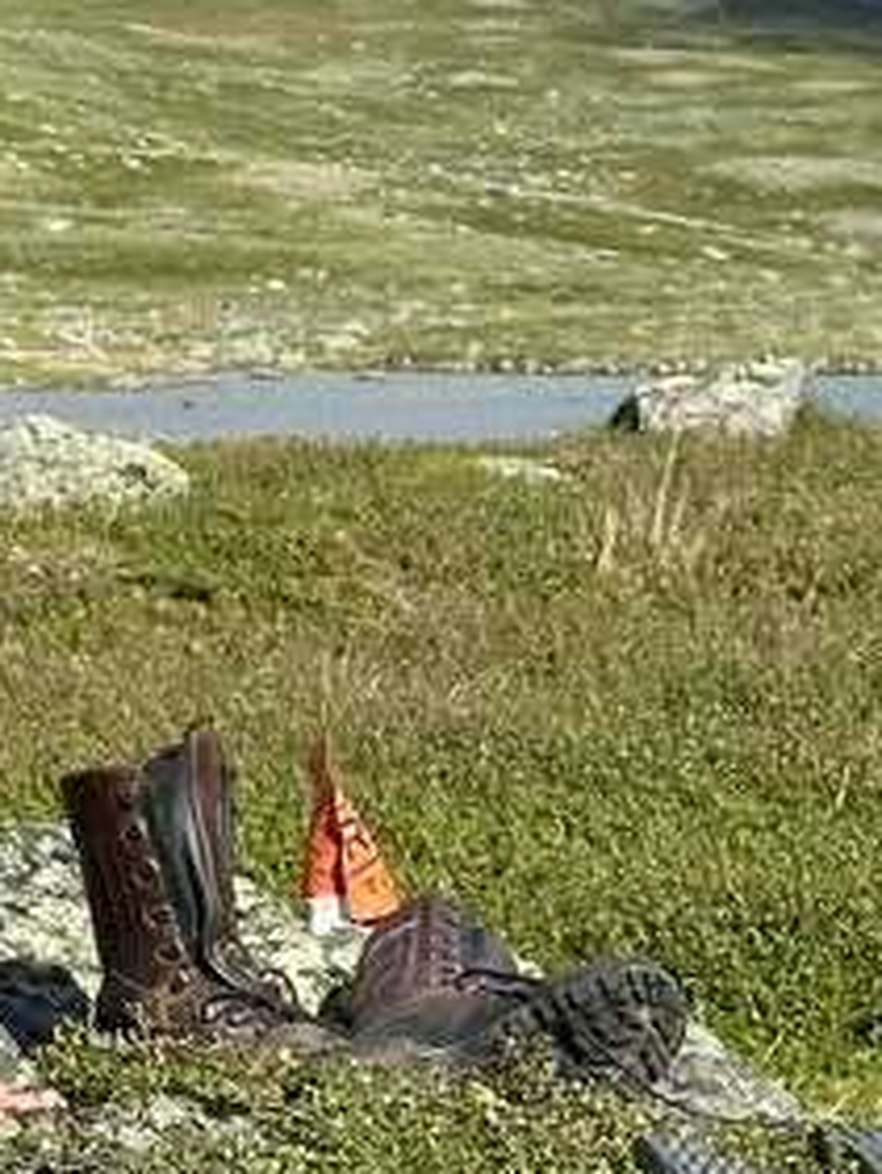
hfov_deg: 8.4
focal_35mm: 175
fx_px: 5941
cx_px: -117
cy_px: -71
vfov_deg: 11.2
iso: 64
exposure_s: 1/4785
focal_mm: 6.86
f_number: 1.78
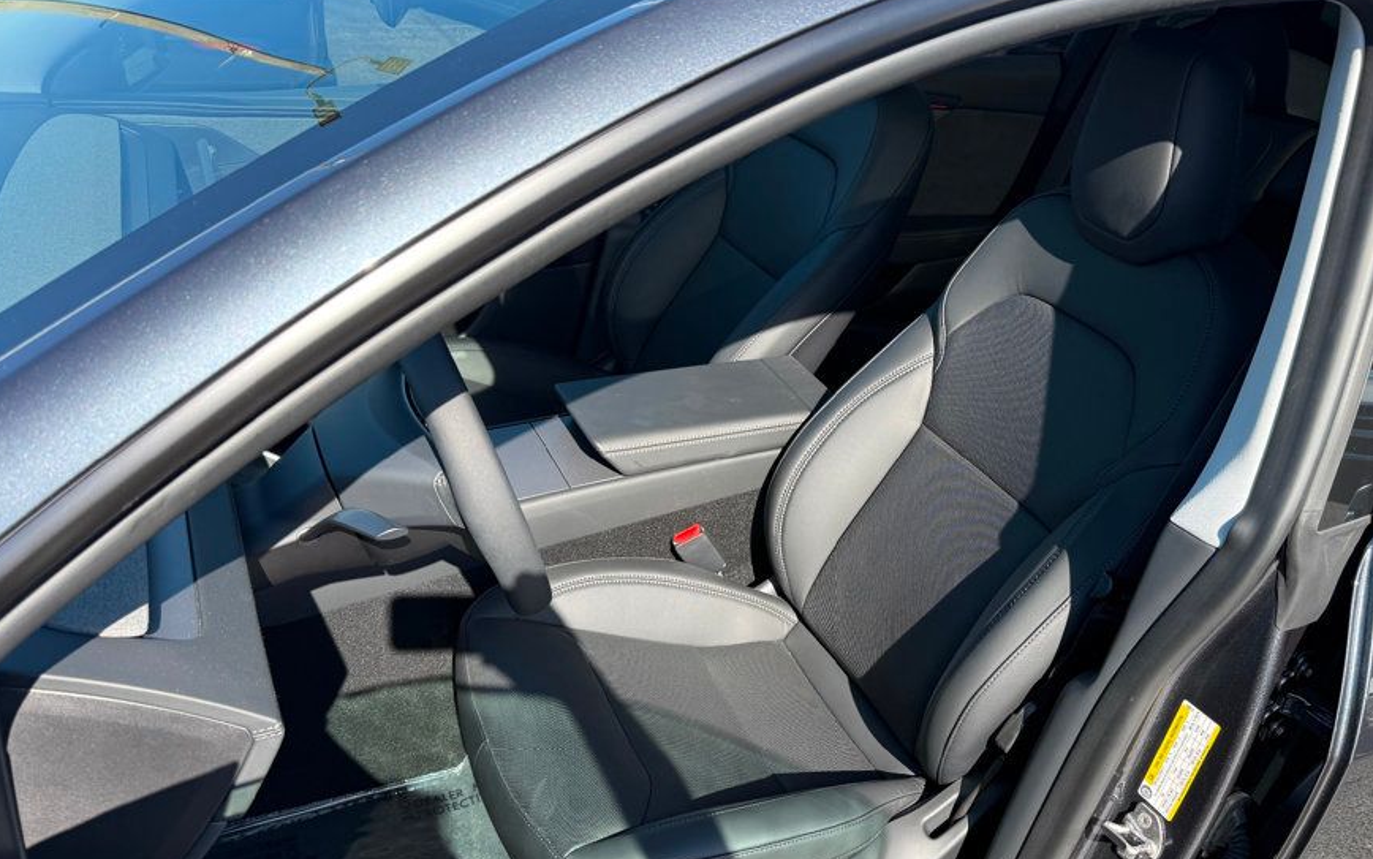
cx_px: 775
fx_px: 1123
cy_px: 486
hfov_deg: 62.7
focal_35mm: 30
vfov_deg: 41.8
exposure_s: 1/1192
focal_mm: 6.76
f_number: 1.78
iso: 100
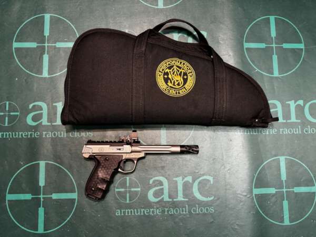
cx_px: 158
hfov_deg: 71.6
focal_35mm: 24
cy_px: 118
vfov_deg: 56.8
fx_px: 219
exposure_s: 1/50
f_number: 1.78
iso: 640
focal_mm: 6.76
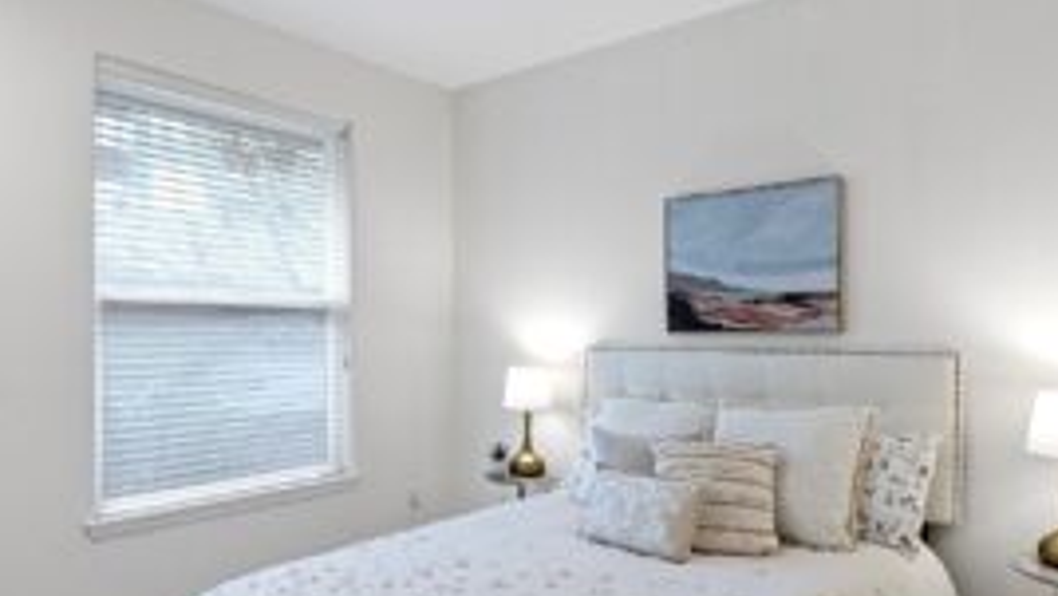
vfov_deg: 45.8
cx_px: 533
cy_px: 357
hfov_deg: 74.0
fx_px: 702
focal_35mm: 25
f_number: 8
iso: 1600
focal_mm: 16
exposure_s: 1/50
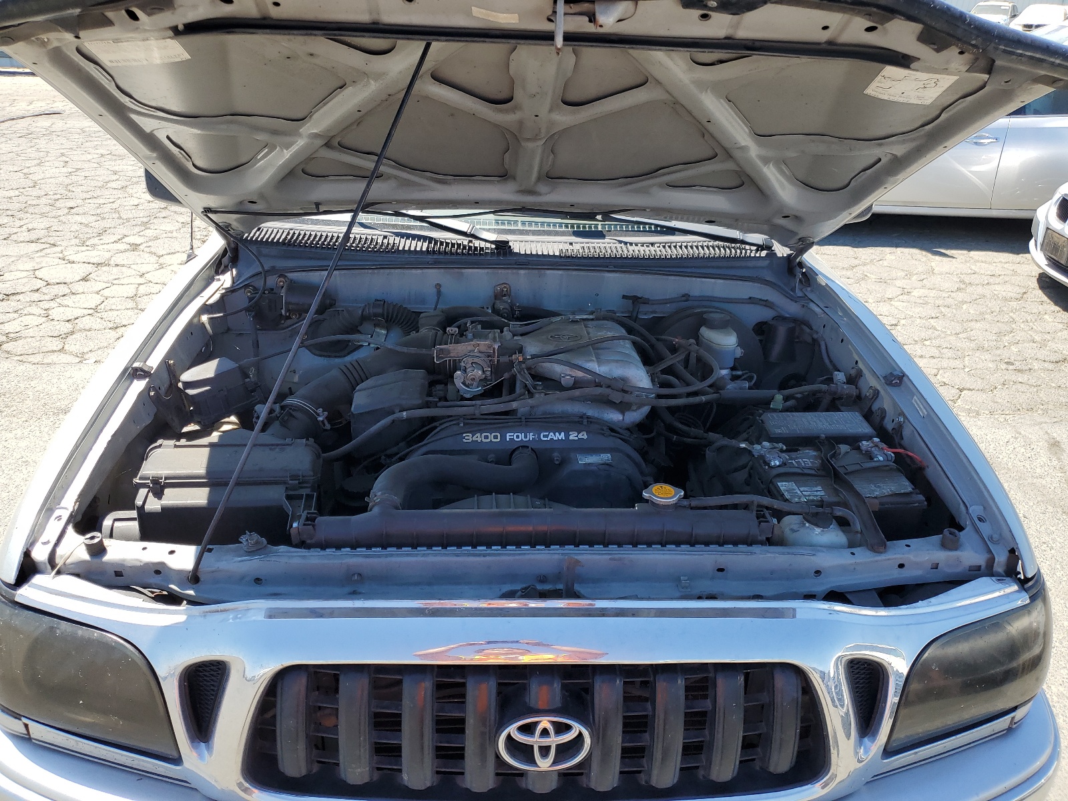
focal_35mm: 26
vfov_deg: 53.1
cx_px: 534
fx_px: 802
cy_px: 400
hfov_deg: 67.3
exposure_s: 1/1111
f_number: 1.5
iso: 50
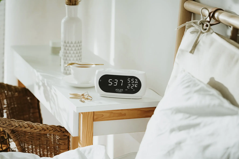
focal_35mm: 105
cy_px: 80
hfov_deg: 19.5
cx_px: 120
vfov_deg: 13.0
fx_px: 697
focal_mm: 105
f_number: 3.5
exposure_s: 1/60
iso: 100
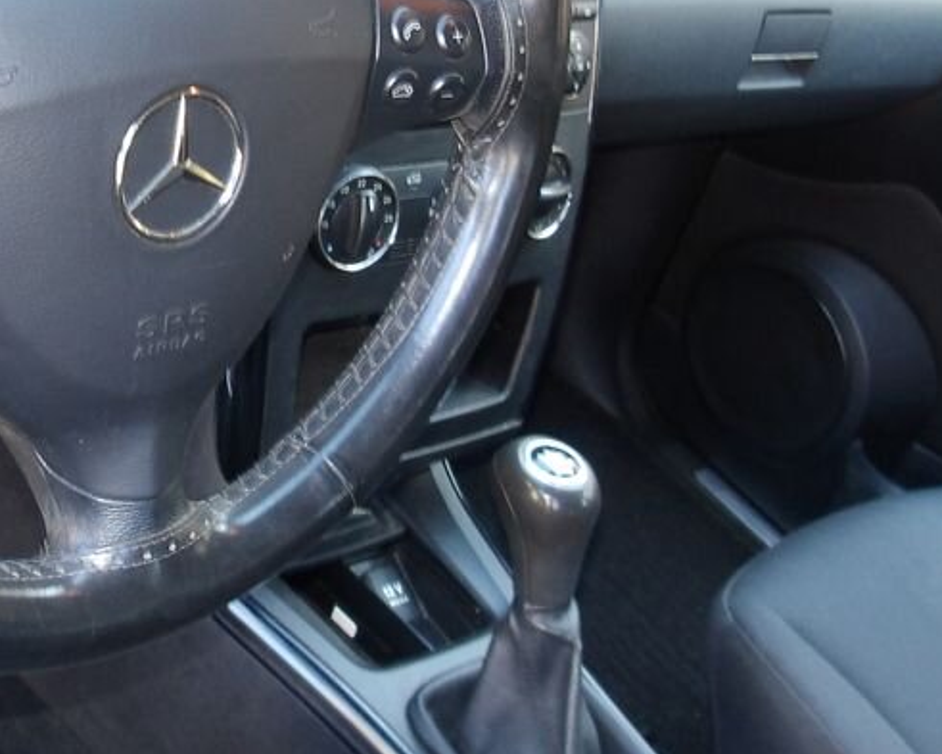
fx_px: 1534
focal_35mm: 55
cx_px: 169
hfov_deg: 33.0
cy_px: 146
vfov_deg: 27.1
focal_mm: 4.9
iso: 200
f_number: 3
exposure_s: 1/25
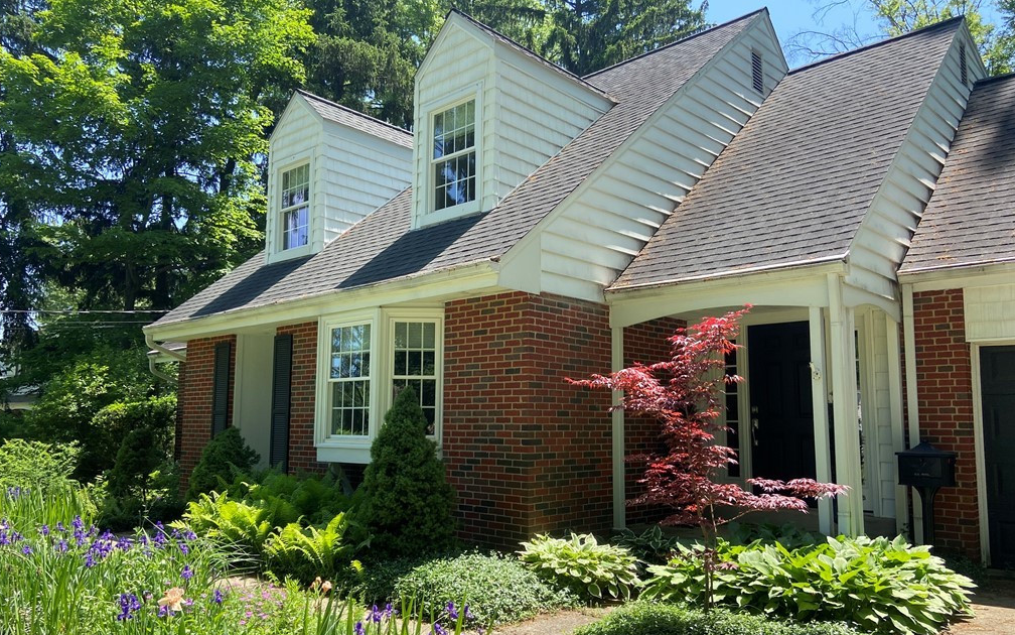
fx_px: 775
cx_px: 500
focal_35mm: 28
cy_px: 338
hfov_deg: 66.5
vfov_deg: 44.5
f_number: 1.8
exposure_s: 1/719
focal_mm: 4.25
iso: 32
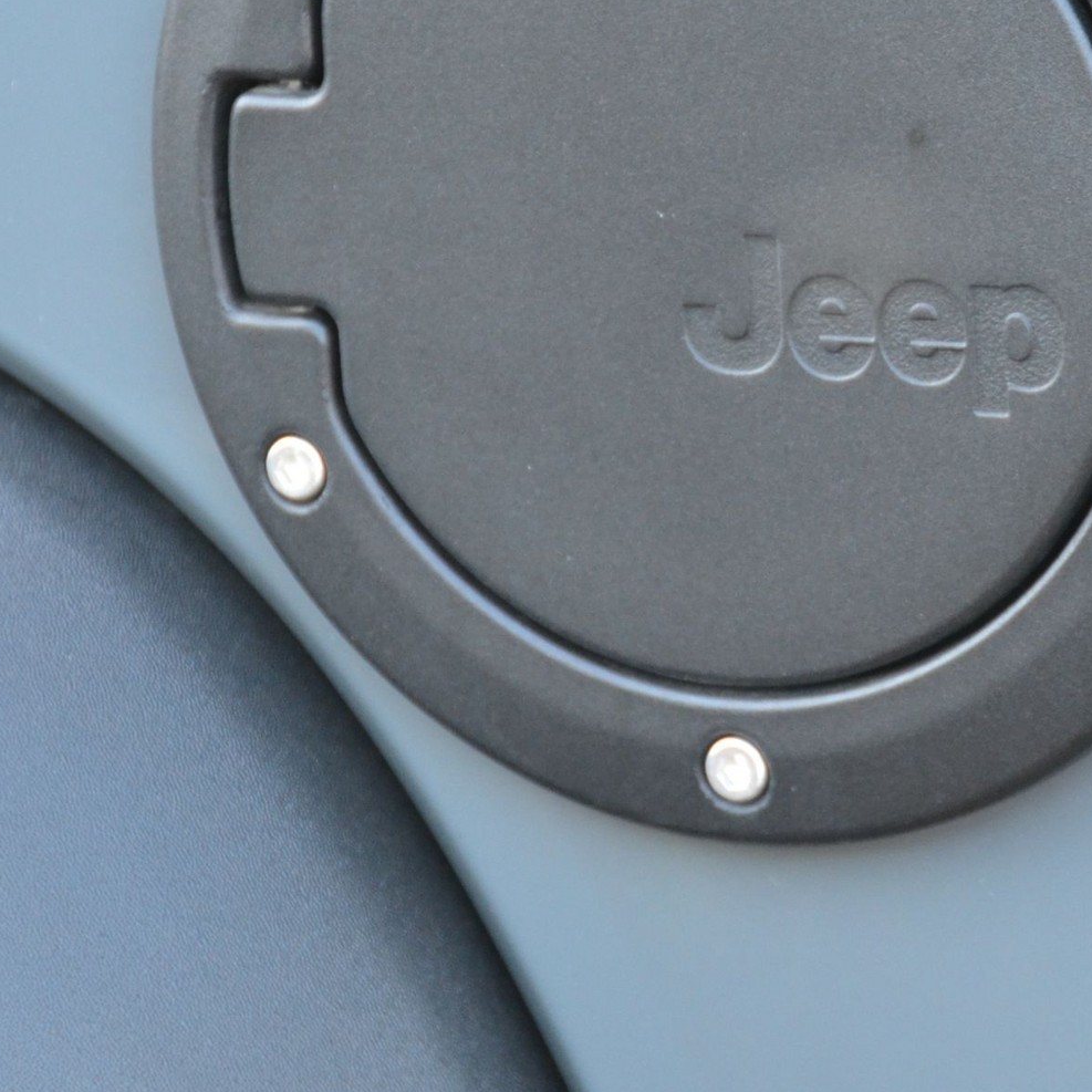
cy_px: 293
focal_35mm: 306
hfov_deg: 5.7
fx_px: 10924
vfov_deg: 5.7
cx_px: 1047
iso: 1600
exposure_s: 1/160
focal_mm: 95
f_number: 5.3
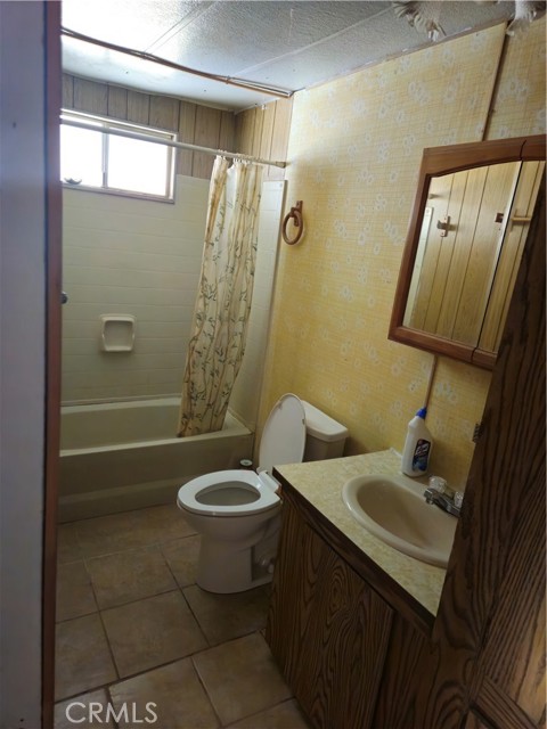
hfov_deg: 58.9
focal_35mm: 23
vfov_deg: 73.9
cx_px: 274
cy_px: 364
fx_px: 485
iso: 640
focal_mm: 5.4
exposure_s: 1/25
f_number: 1.8
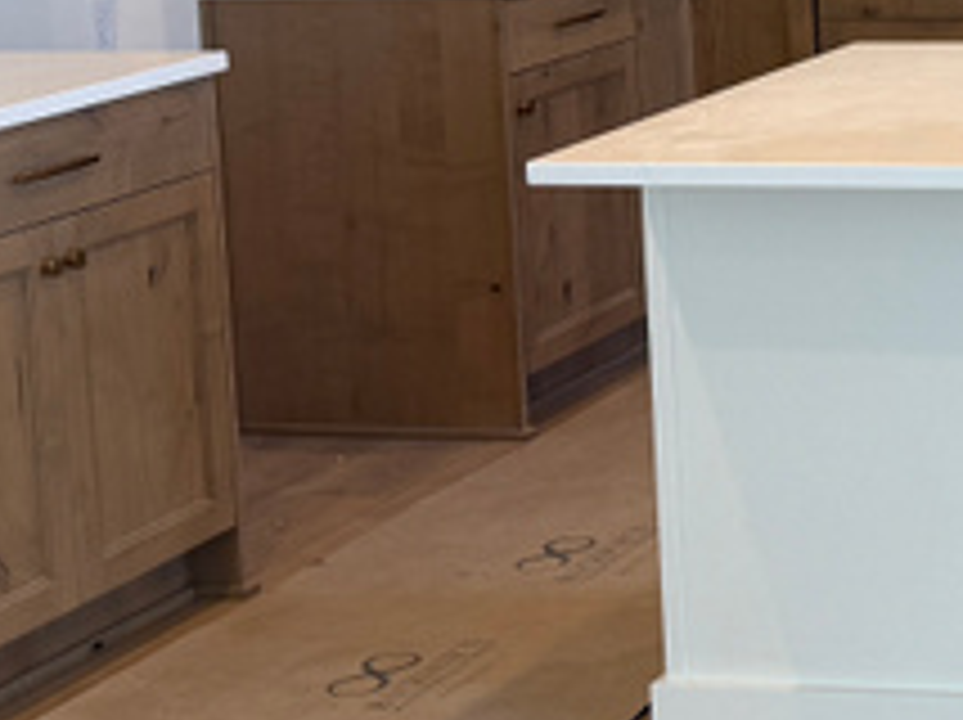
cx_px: 1346
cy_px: -22
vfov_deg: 12.7
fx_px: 3196
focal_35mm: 115
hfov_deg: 16.0
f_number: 1.78
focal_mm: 6.76
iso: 80
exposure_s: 1/120
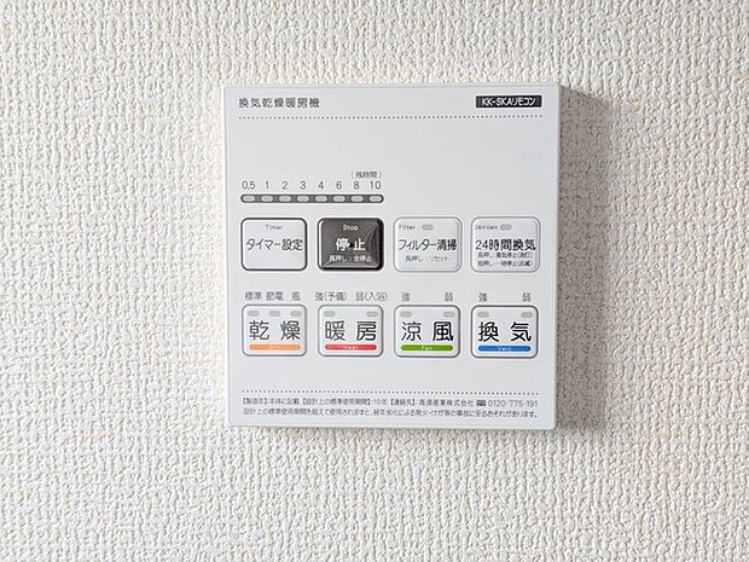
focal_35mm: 49
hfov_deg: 38.9
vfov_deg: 29.7
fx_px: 1060
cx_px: 374
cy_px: 281
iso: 48
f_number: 1.68
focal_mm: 6.9
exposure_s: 1/23.9
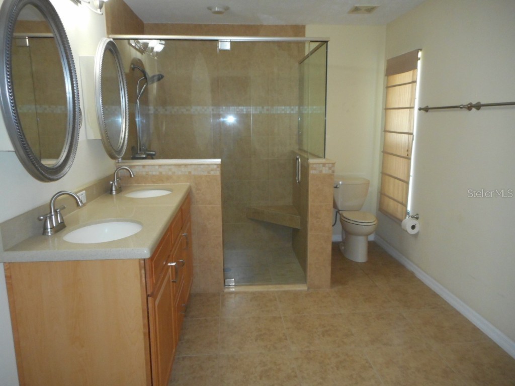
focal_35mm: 25
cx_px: 258
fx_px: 372
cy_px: 193
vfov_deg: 54.9
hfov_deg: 69.4
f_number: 3.7
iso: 360
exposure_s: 1/25
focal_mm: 4.5
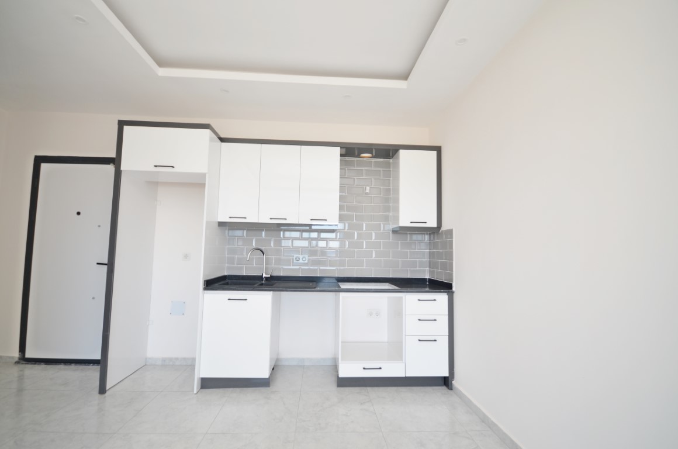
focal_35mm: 15
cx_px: 339
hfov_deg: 100.5
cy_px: 224
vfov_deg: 77.1
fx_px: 282
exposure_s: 1/80
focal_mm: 10
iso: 200
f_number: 4.5
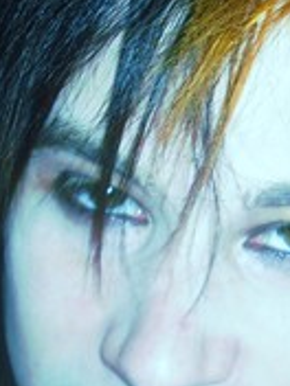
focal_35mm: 138
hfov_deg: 10.4
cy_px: 368
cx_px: 420
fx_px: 1541
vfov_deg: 14.1
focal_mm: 6.2
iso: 64
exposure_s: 1/60
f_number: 2.8
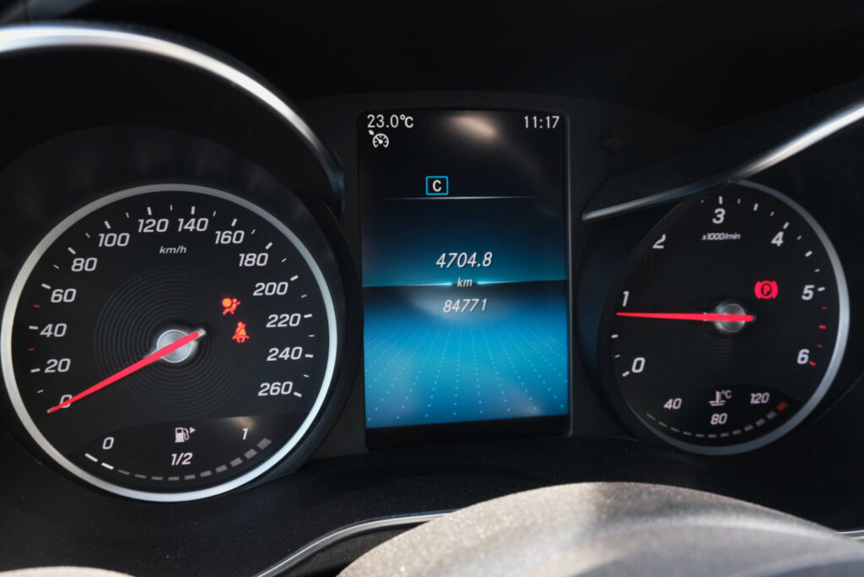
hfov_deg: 53.1
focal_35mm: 36
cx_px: 432
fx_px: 864
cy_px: 288
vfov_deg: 36.9
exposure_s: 1/60
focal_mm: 24.2
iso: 1600
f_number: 8
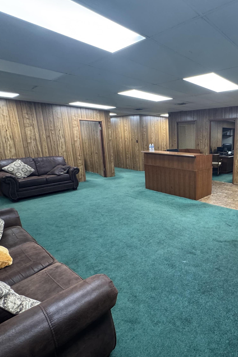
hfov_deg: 57.4
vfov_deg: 84.0
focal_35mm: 20
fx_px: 198
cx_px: 190
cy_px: 182
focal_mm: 2.22
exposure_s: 1/60
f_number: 2.2
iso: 320
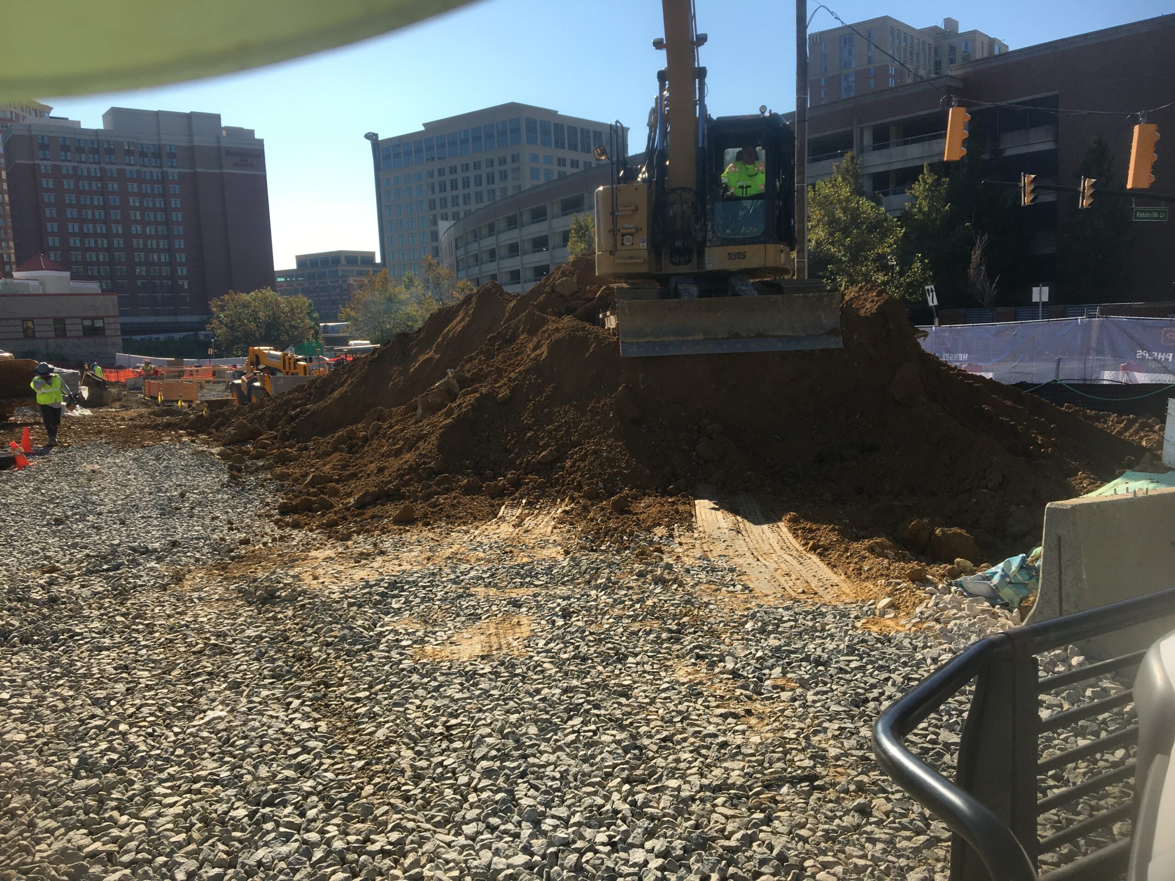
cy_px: 440
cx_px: 588
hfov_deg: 61.7
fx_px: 984
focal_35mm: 29
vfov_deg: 48.2
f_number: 2.2
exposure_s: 1/1425
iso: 25
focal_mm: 4.15
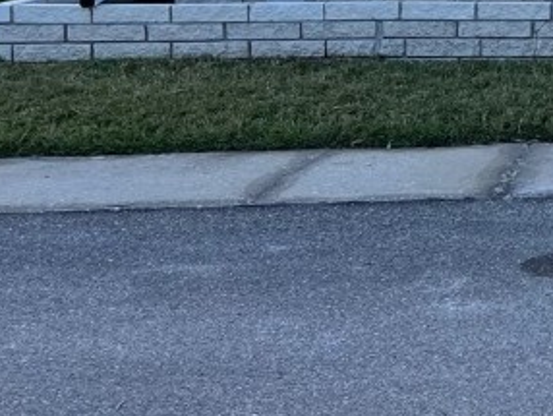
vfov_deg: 15.4
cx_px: 938
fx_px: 1487
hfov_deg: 17.7
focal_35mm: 93
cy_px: -70
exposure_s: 1/2841
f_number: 1.5
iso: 50
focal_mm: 5.7
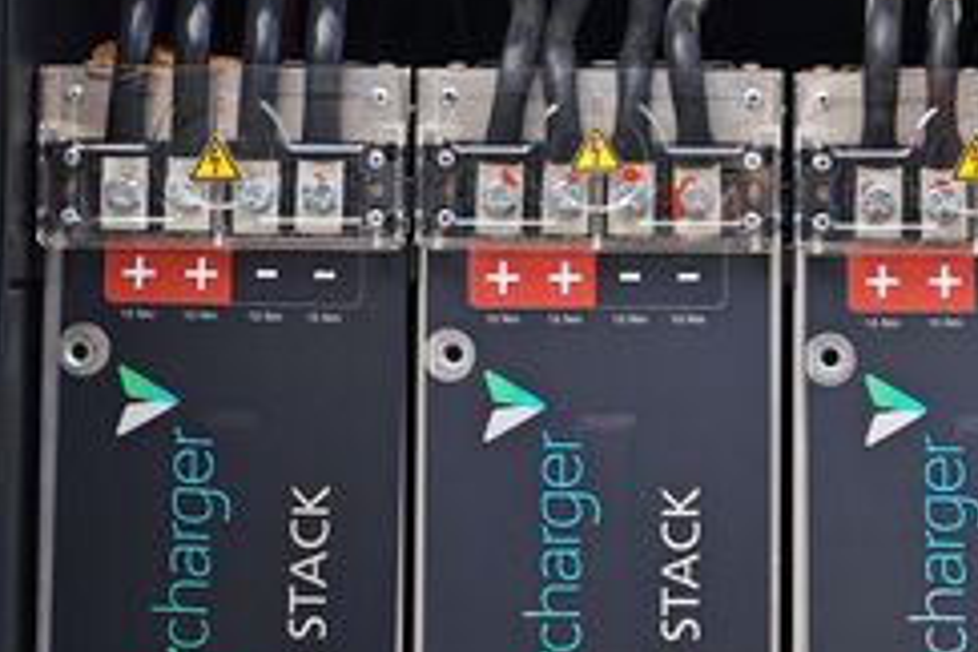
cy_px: -141
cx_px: 704
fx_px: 4754
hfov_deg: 11.7
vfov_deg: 7.8
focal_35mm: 175
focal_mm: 12.28
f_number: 1.8
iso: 50
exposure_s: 1/899
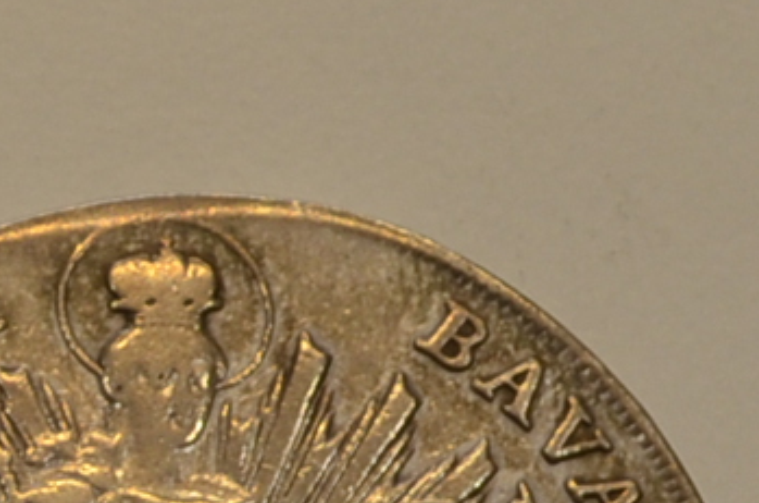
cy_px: 1041
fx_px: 4901
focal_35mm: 233
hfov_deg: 8.6
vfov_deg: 5.7
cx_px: -433
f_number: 8
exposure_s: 1/60
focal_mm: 22
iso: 320
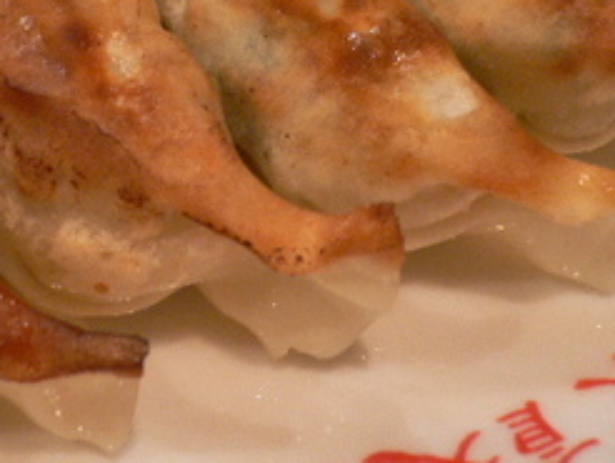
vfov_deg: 20.4
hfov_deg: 26.9
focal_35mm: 71
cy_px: 51
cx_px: 130
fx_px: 1263
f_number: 2.8
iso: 200
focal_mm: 5.8
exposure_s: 1/15
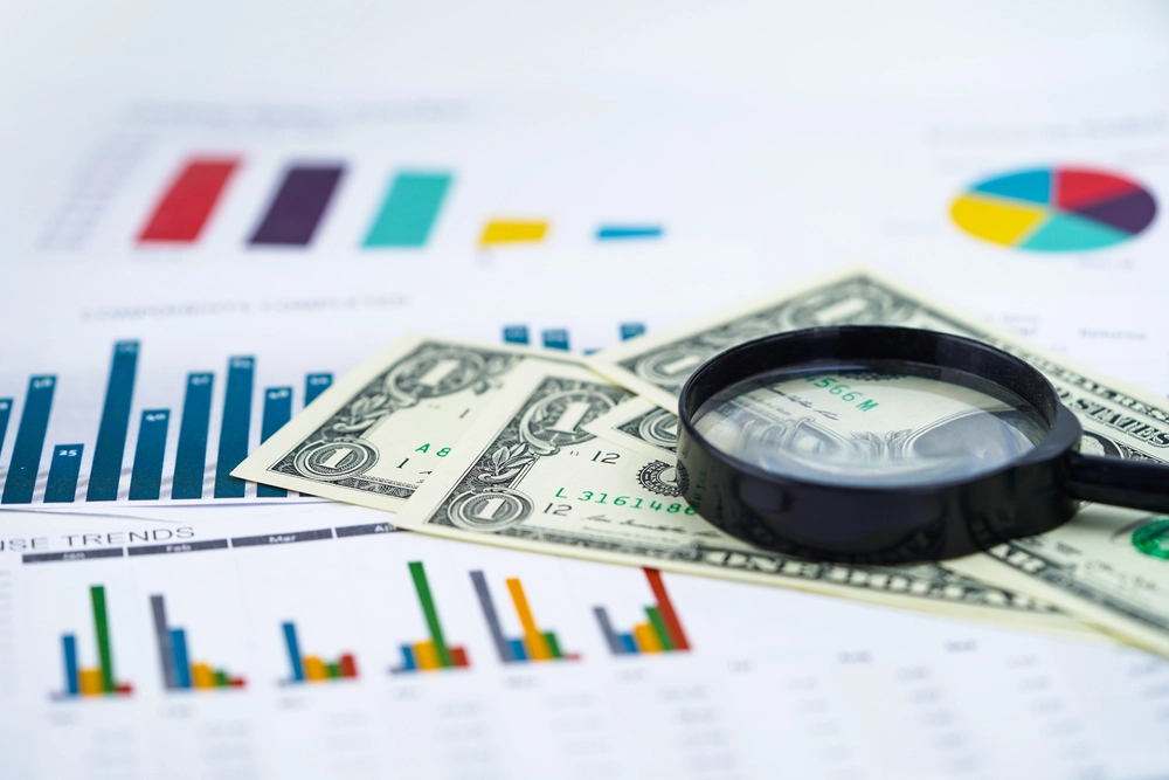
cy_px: 390
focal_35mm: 90
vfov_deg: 15.2
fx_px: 2923
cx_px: 584
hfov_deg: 22.6
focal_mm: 90
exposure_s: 1/125
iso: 100
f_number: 4
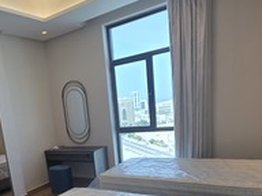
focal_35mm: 31
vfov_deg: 43.2
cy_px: 159
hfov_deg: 56.4
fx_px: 235
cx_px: 77
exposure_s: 1/100
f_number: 1.9
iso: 25
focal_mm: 2.2
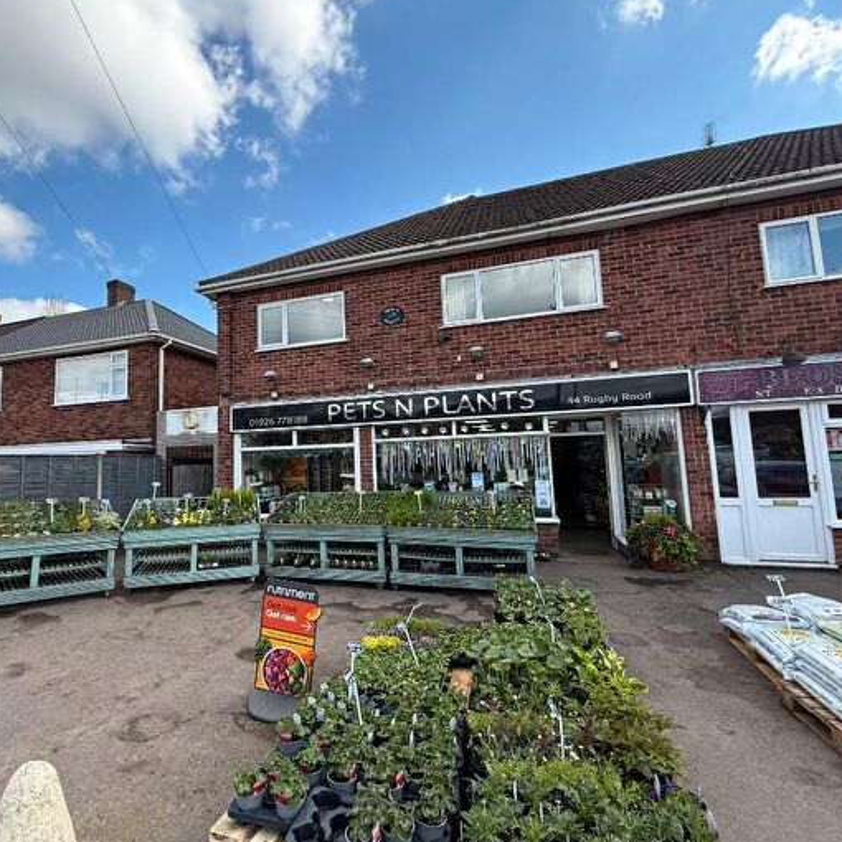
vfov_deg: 84.0
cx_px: 357
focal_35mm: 17
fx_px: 468
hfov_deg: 83.4
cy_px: 415
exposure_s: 1/564
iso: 64
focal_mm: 2.22
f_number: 2.2
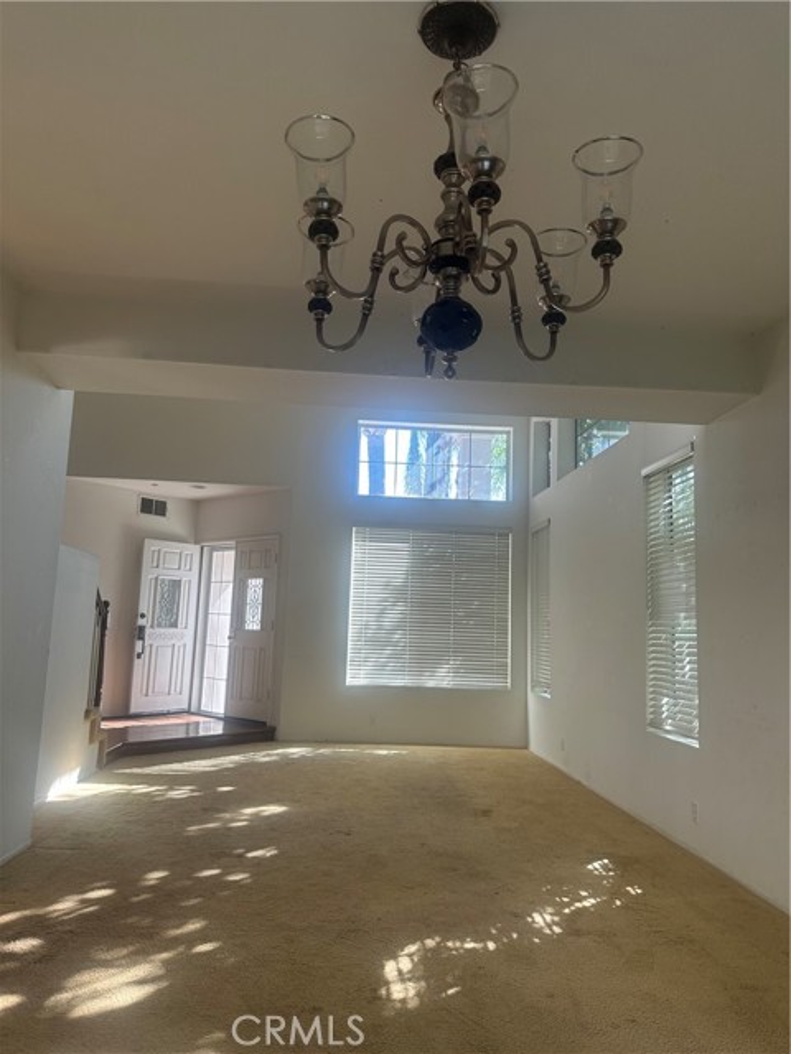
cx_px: 396
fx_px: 731
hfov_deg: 56.8
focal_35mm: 24
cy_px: 527
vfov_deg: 71.6
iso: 100
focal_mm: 6.86
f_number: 1.78
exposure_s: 1/120
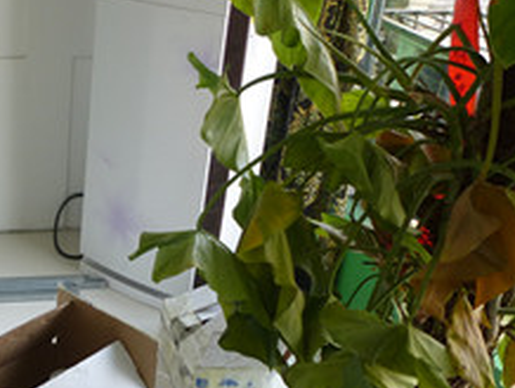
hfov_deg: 31.0
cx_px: -54
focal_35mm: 55
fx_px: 819
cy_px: 167
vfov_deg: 26.6
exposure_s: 1/60
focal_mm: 4.3
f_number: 3.3
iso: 125
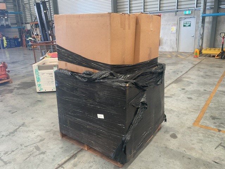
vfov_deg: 48.2
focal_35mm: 29
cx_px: 112
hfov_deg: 61.7
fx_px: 188
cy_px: 84
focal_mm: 3
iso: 64
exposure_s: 1/50
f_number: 1.8
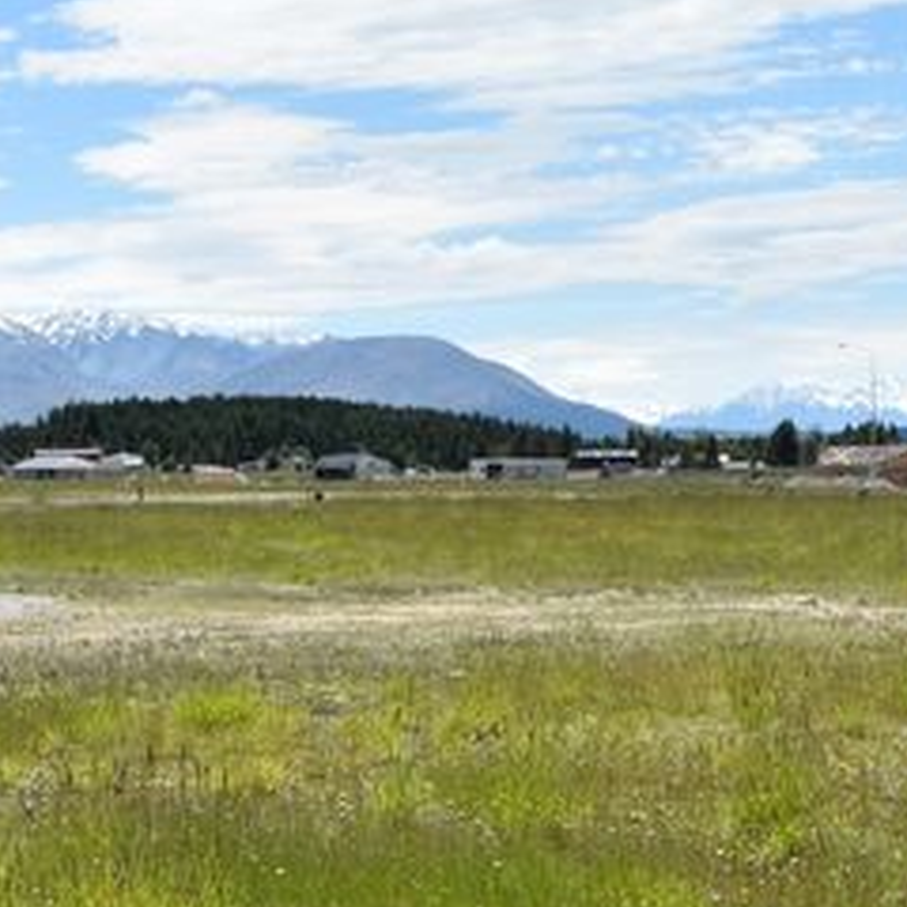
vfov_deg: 17.7
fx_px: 2905
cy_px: 465
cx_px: 355
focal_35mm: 98
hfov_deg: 17.7
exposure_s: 1/500
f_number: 11
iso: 200
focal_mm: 24
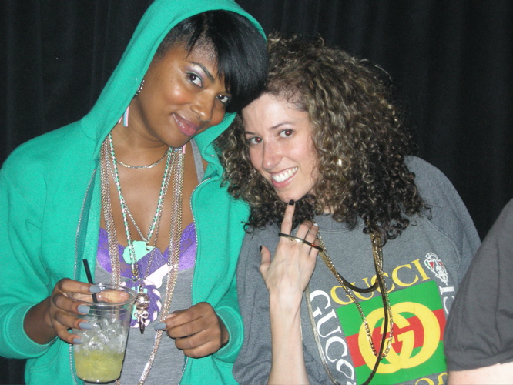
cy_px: 192
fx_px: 1319
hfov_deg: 22.0
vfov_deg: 16.6
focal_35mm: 89
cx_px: 256
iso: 193
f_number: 4.3
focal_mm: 18.6
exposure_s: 1/60
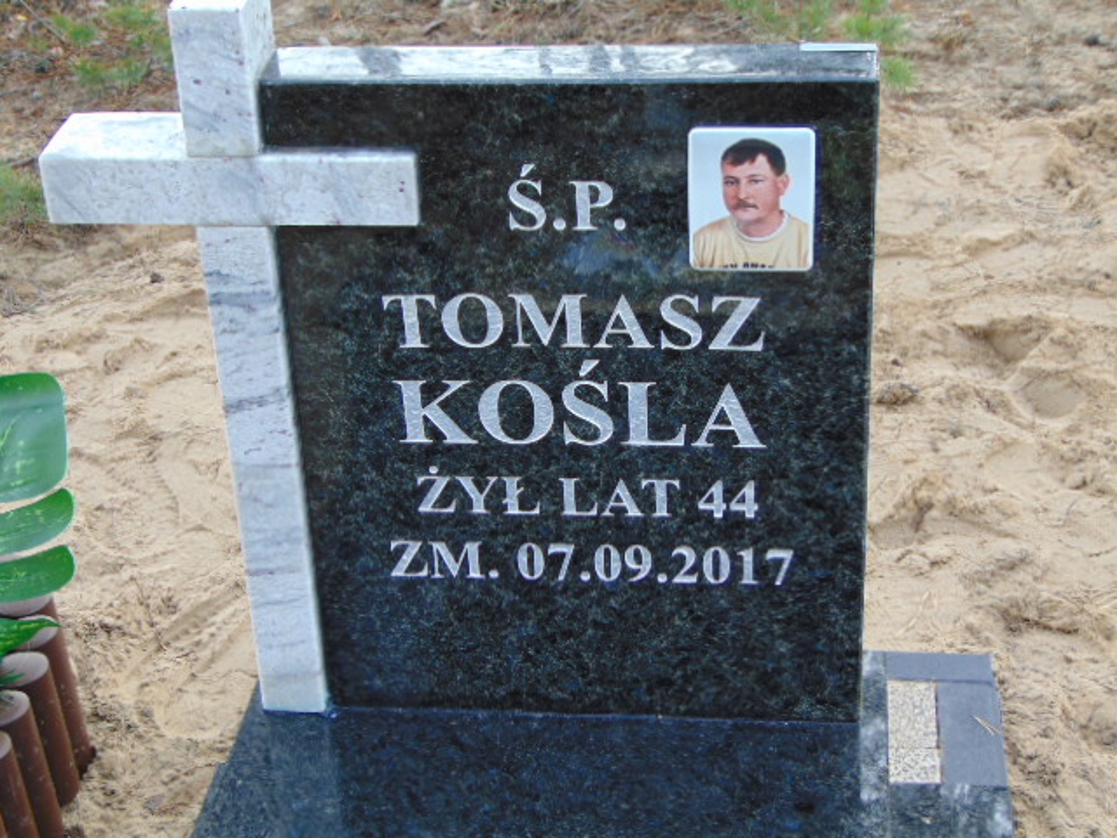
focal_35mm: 71
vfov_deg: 20.7
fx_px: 2291
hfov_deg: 27.4
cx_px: 558
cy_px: 419
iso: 80
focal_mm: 12.8
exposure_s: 1/60
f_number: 3.7
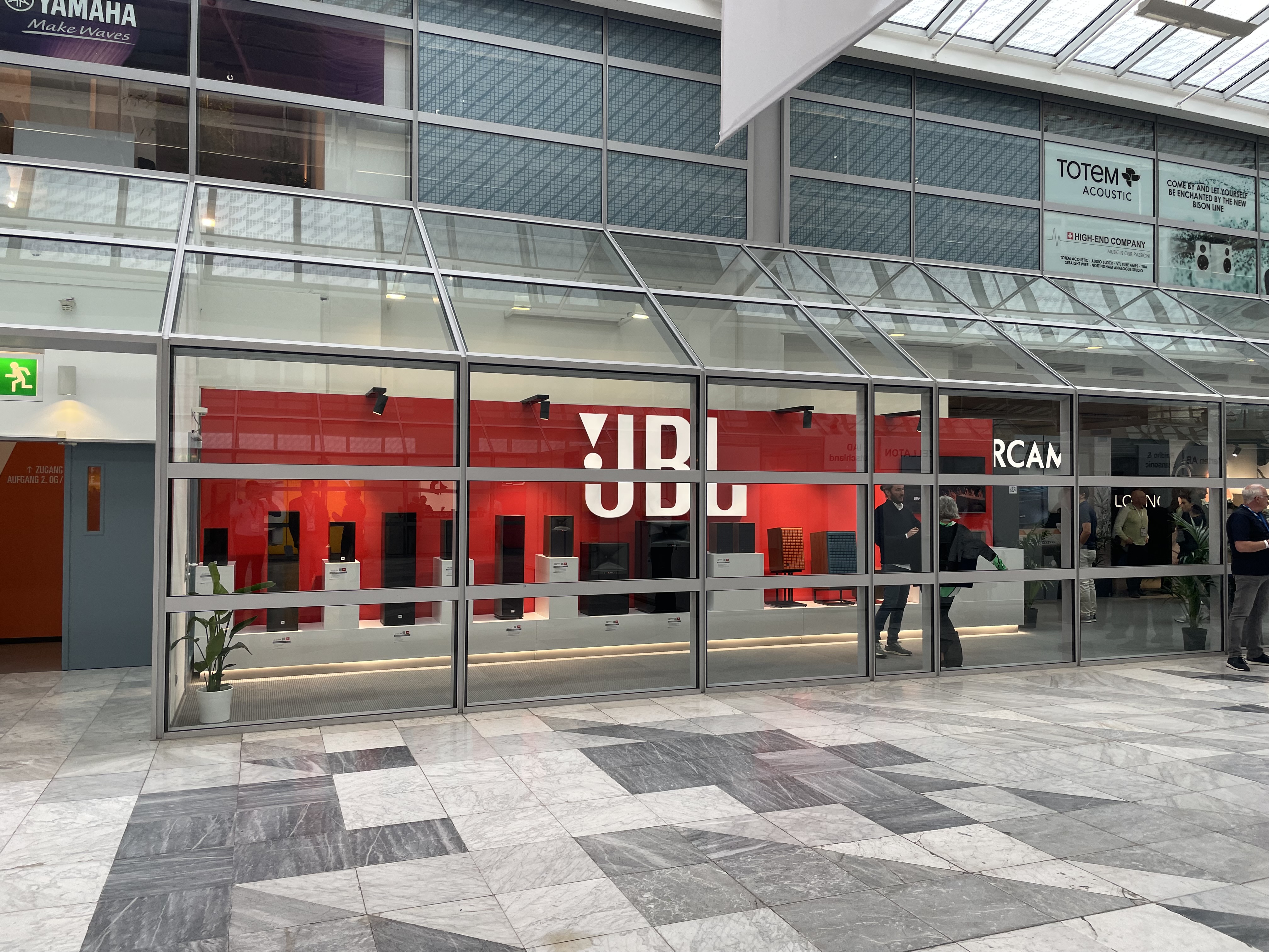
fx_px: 953
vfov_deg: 53.1
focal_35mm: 26
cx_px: 634
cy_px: 476
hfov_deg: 67.3
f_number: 1.6
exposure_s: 1/100
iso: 50
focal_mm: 4.2
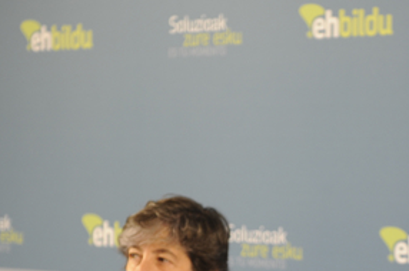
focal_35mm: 178
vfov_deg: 7.6
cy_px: 309
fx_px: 2020
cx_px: 313
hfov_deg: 11.5
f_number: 3.2
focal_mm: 70
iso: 800
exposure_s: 1/160
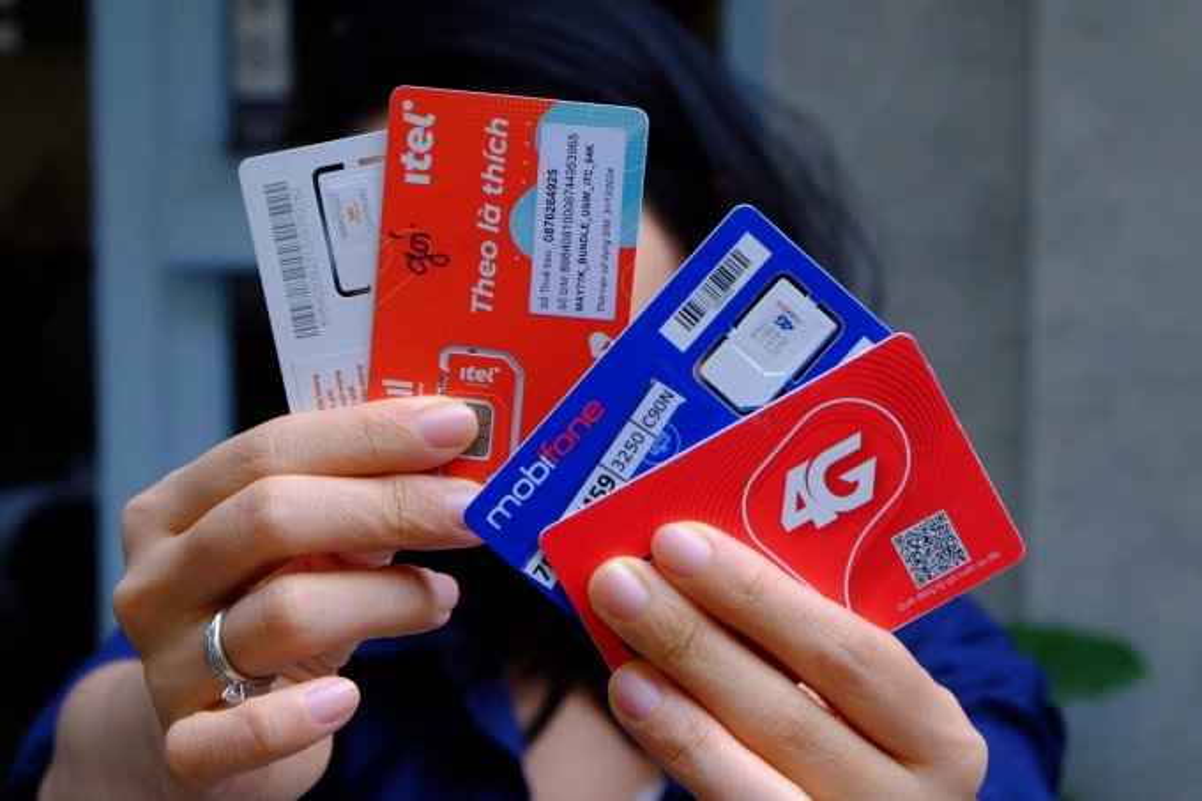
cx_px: 601
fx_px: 2437
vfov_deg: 18.7
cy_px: 400
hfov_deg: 27.7
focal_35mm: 73
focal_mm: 48.4
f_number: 7.1
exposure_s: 1/105
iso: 200
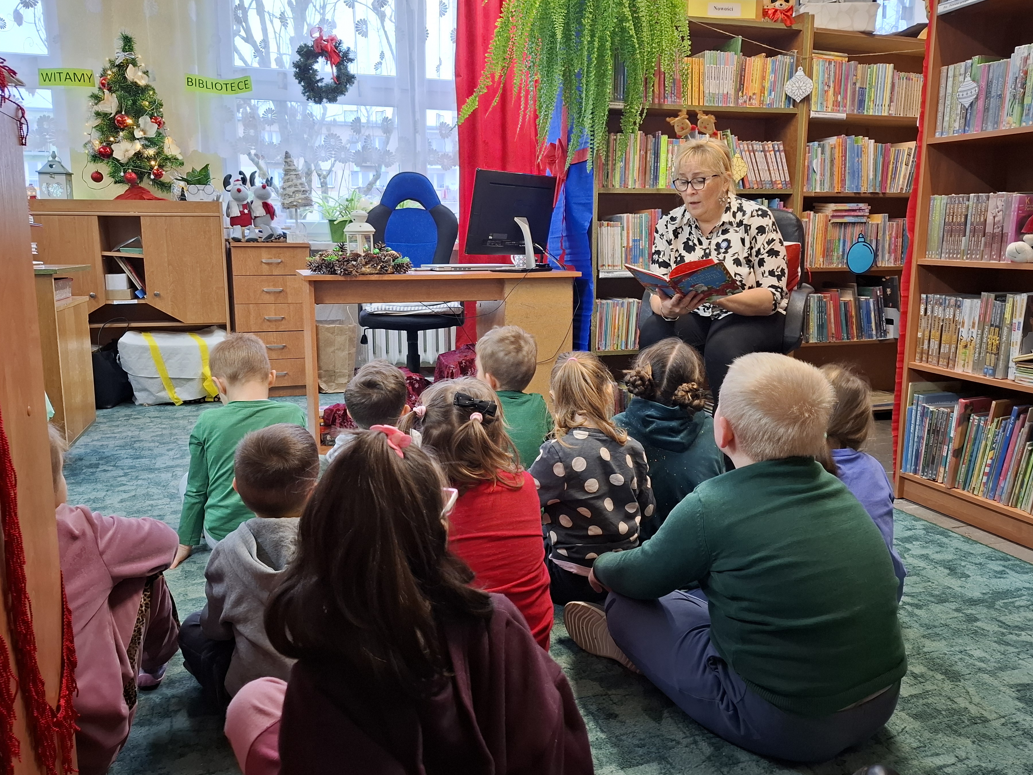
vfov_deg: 53.1
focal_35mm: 26
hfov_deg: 67.3
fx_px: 776
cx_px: 511
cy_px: 378
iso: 400
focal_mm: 5.54
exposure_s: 1/25
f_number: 1.8
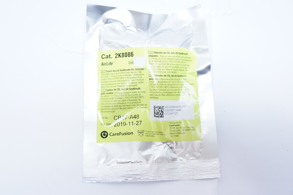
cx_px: 146
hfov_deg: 49.6
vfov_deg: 34.1
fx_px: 317
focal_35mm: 39
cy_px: 98
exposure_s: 1/60
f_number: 4.5
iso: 800
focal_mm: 26
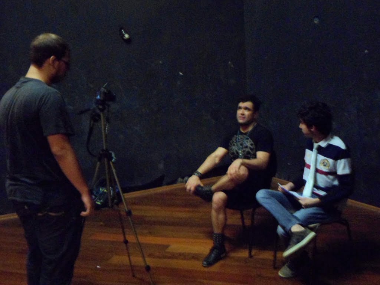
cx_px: 190
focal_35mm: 36
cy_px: 142
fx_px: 395
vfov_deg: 39.7
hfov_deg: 51.4
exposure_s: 1/8
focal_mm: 6.6
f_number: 3.8
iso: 800
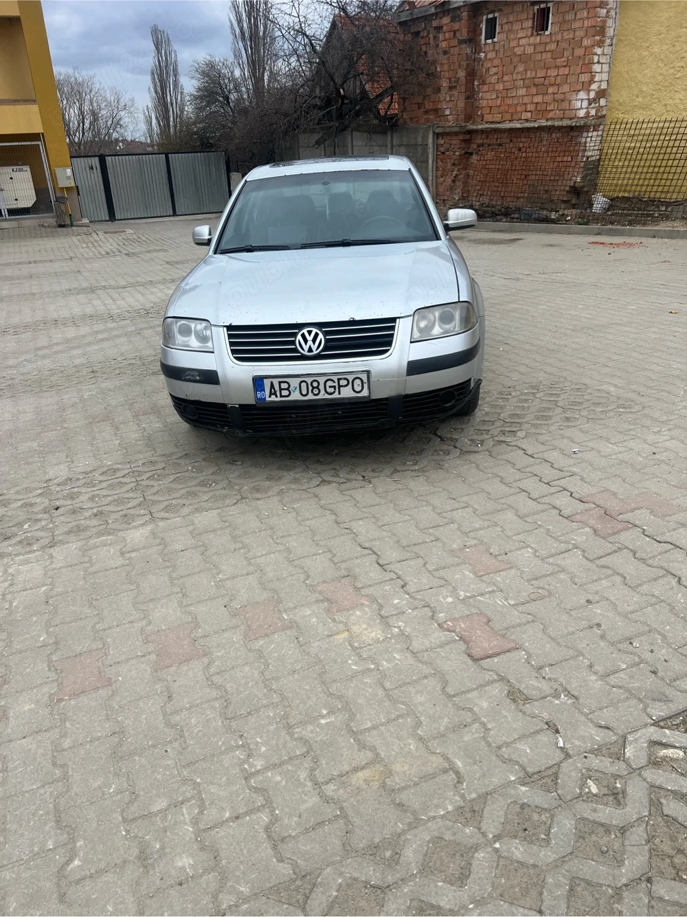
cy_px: 458
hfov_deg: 53.0
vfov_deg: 67.3
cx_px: 344
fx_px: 688
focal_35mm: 26
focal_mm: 5.7
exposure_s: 1/1553
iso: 50
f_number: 1.5
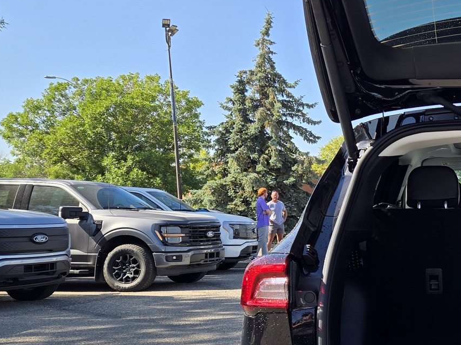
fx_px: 732
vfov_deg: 26.5
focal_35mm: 55
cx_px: 527
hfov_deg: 30.6
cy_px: 217
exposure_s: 1/1167
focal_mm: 5.4
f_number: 1.8
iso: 25
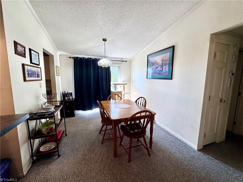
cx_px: 122
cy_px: 91
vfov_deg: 85.7
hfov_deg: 102.1
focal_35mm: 14
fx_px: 98
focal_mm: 2.22
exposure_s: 1/120
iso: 64
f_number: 2.2
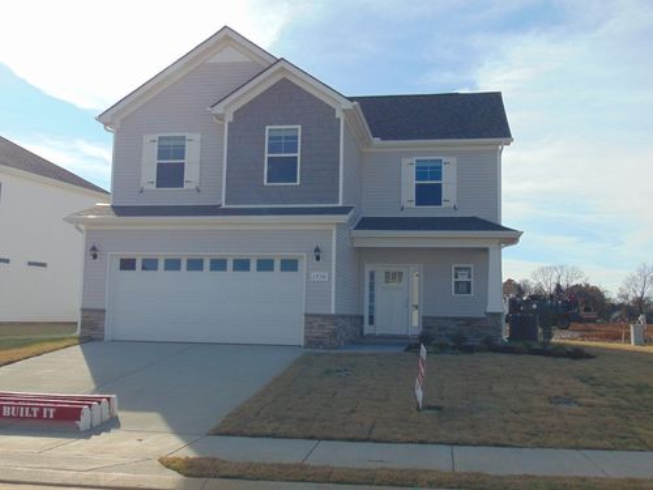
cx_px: 326
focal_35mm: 39
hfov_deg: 47.9
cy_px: 245
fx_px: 736
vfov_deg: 36.8
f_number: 8.5
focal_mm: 6.9
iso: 80
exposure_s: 1/250
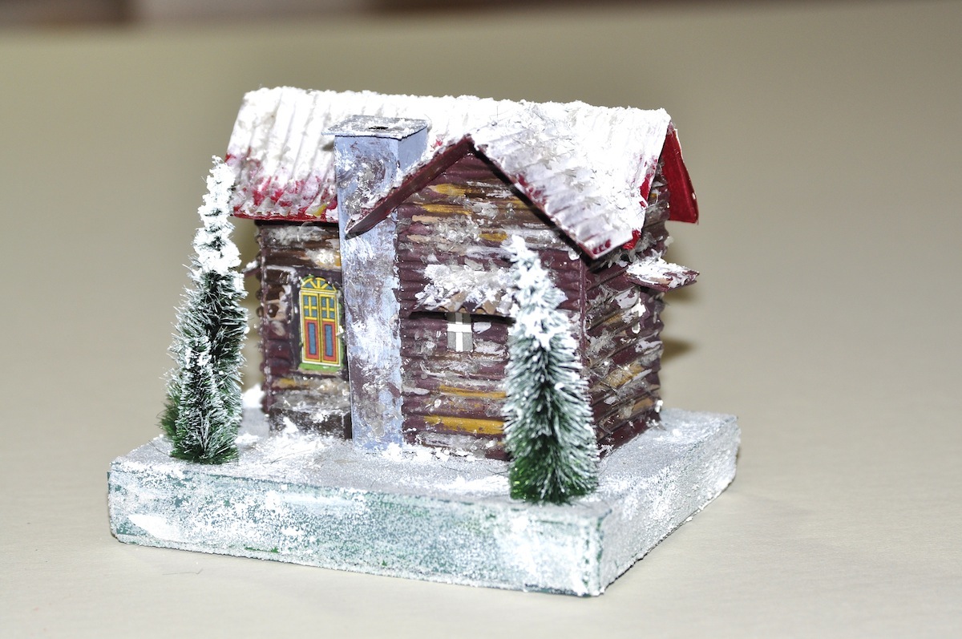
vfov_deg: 10.1
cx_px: 481
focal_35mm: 135
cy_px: 320
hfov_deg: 15.2
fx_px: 3603
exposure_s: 1/60
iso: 250
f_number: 6.3
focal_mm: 90
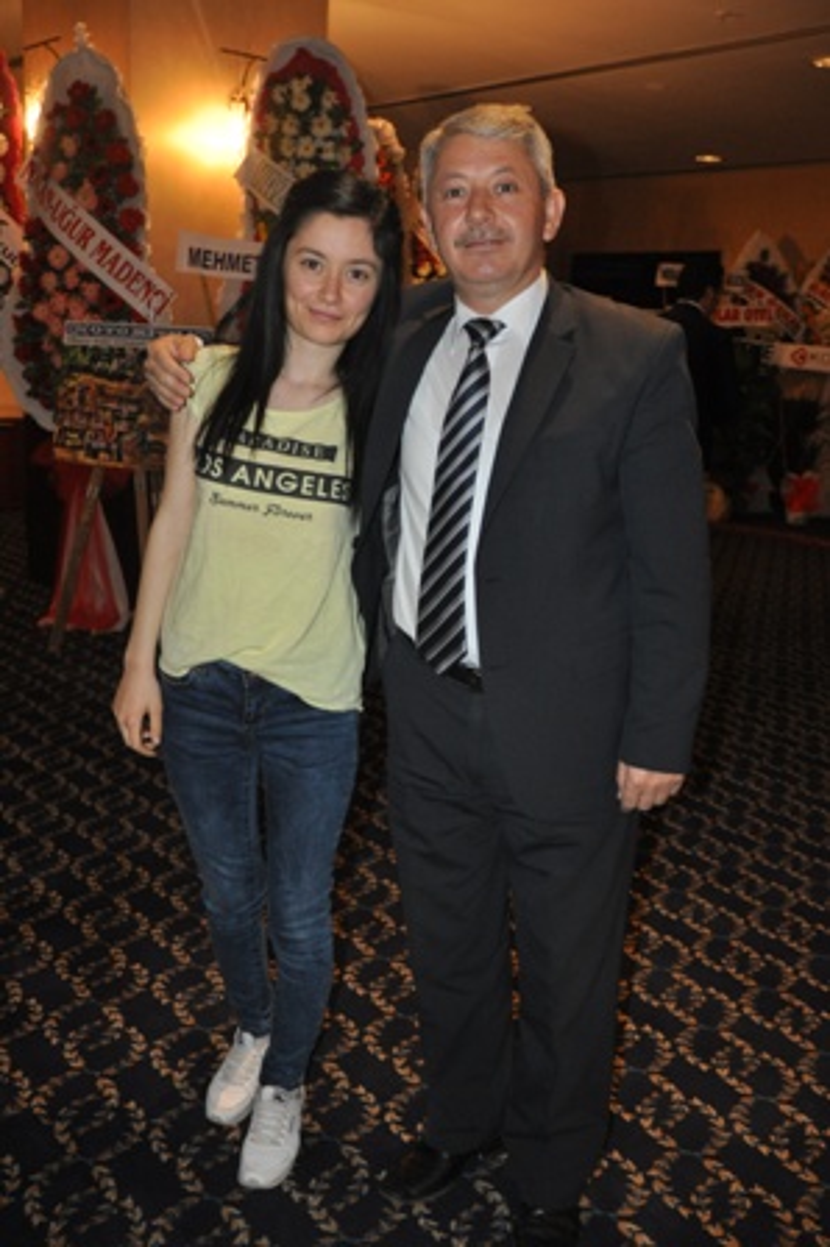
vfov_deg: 53.2
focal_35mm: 36
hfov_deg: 36.8
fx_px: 1247
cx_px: 415
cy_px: 624
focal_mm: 24
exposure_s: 1/60
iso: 800
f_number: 3.8
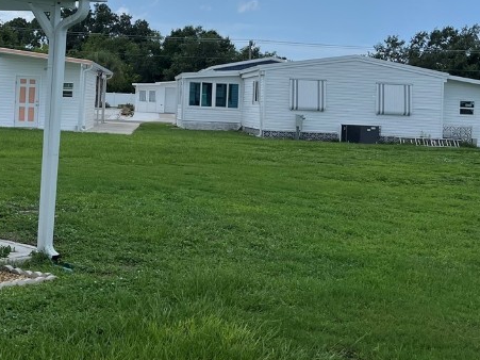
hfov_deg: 32.2
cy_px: 79
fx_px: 818
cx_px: 126
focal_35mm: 59
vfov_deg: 24.5
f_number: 1.6
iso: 50
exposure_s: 1/5076
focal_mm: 5.1
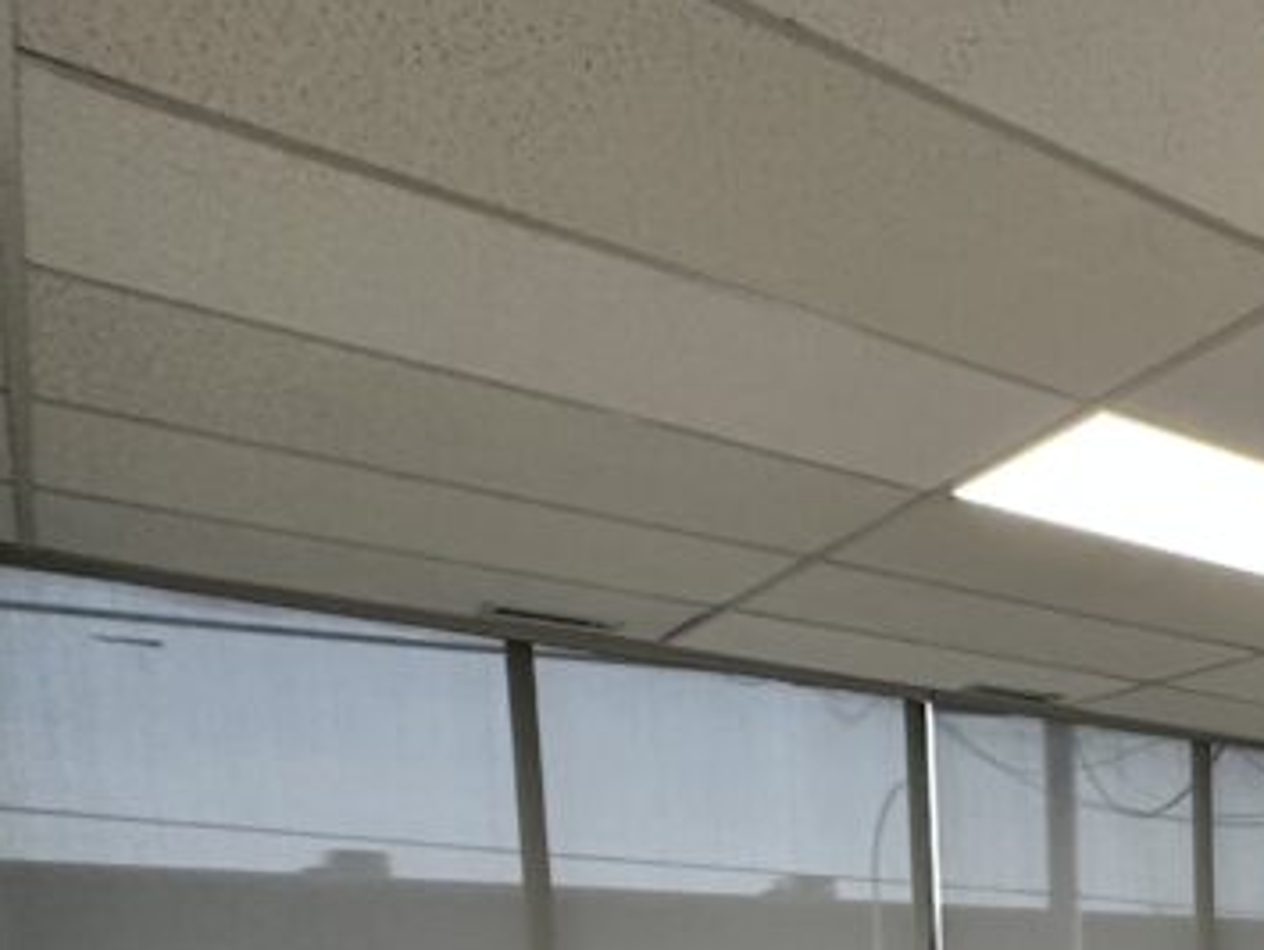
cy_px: 1173
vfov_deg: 30.1
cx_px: 1518
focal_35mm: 40
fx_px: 1462
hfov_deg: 36.2
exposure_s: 1/120
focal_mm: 2.22
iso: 320
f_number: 2.2
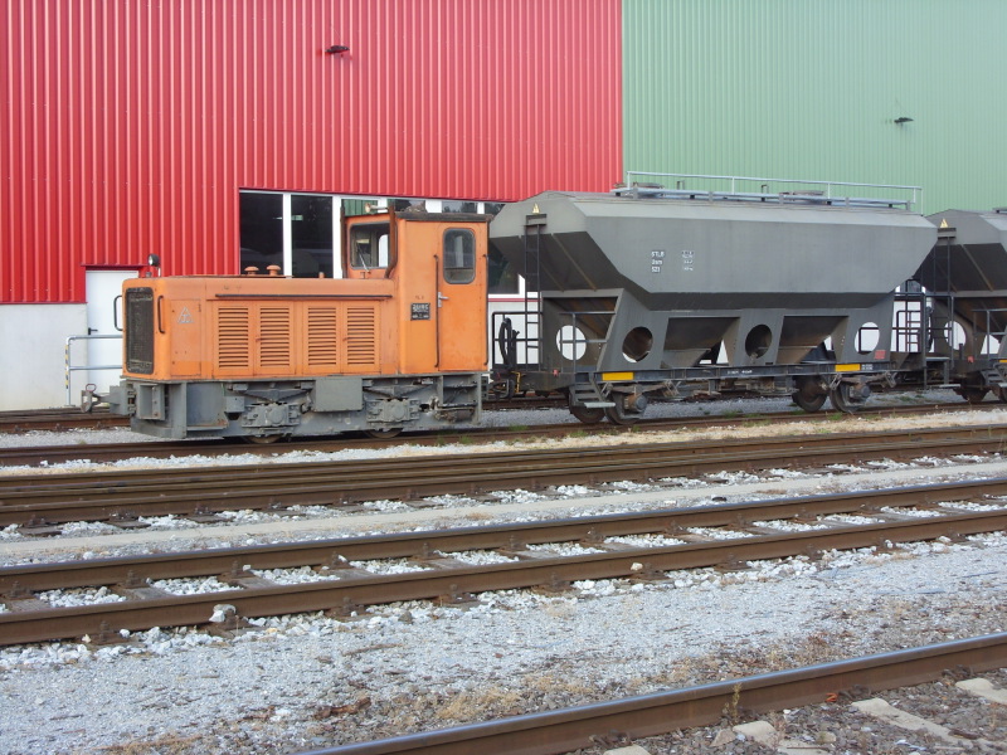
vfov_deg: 21.3
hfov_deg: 28.2
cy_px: 378
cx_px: 504
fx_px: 2007
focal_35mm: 69
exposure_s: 1/168
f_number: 3.2
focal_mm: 11.4
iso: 50
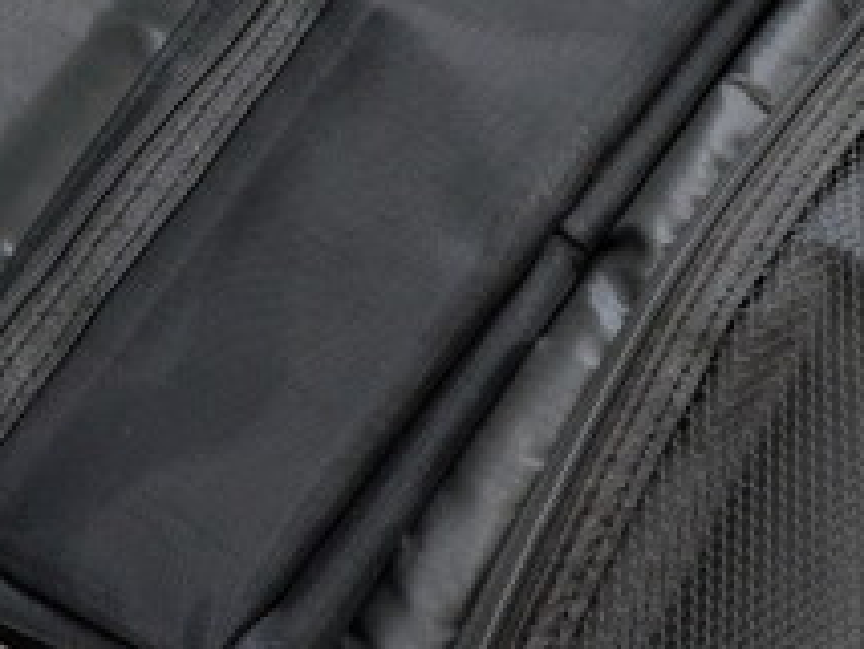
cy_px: 584
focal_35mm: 81
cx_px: 1034
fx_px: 2023
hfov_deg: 22.3
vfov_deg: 17.9
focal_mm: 4.38
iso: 173
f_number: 1.73
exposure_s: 1/120
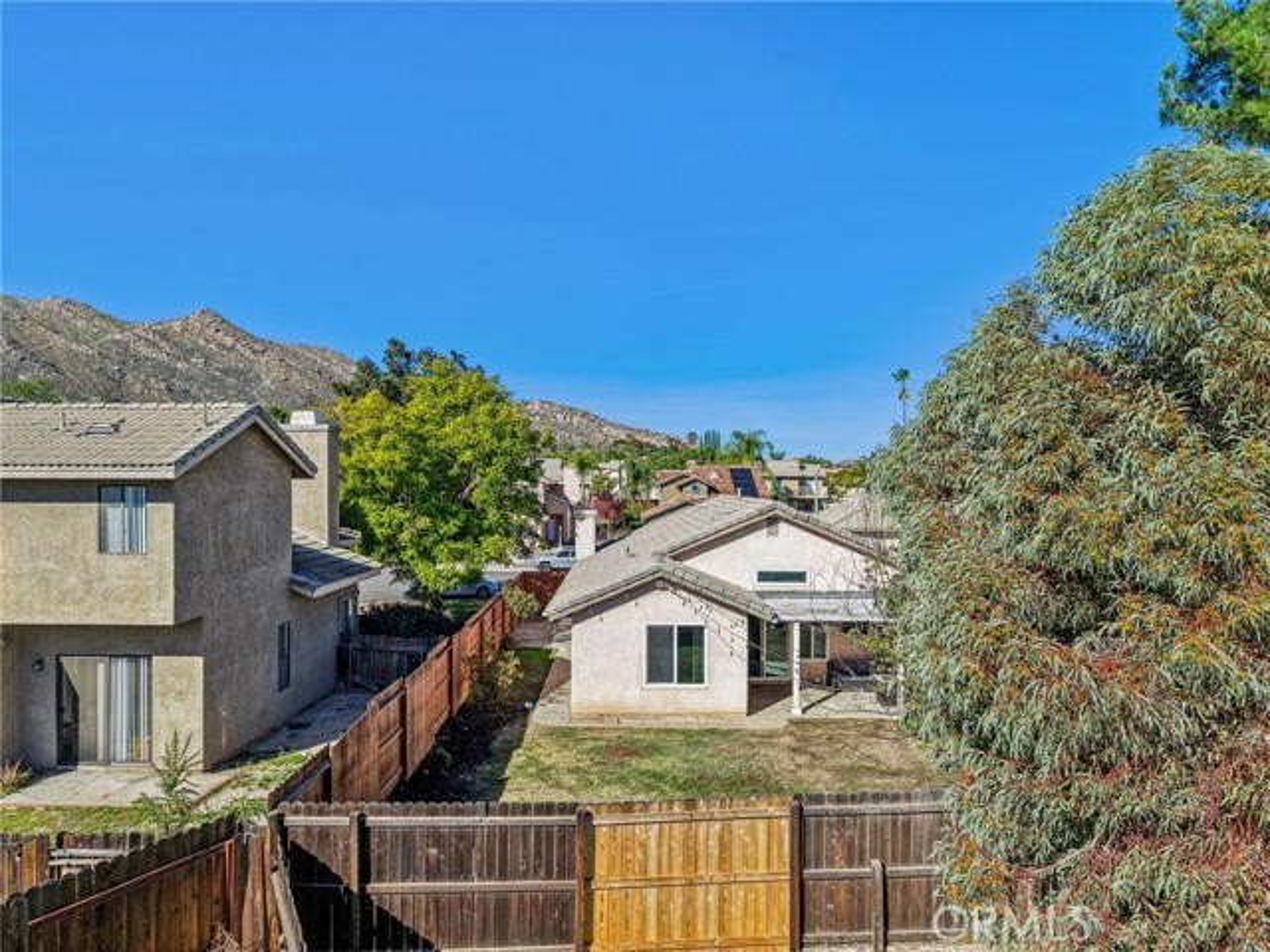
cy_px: 476
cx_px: 635
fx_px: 881
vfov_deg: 56.8
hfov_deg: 71.6
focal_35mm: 24
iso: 180
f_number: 1.8
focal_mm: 8.7
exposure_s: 1/3200
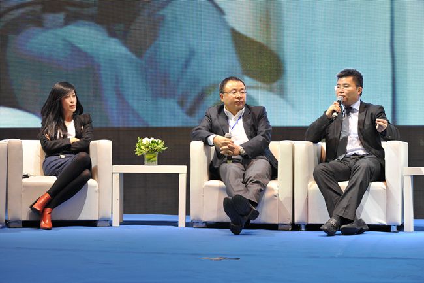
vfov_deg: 17.5
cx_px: 212
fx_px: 918
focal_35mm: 78
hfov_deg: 26.0
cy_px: 142
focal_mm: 78
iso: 800
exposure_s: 1/160
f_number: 4
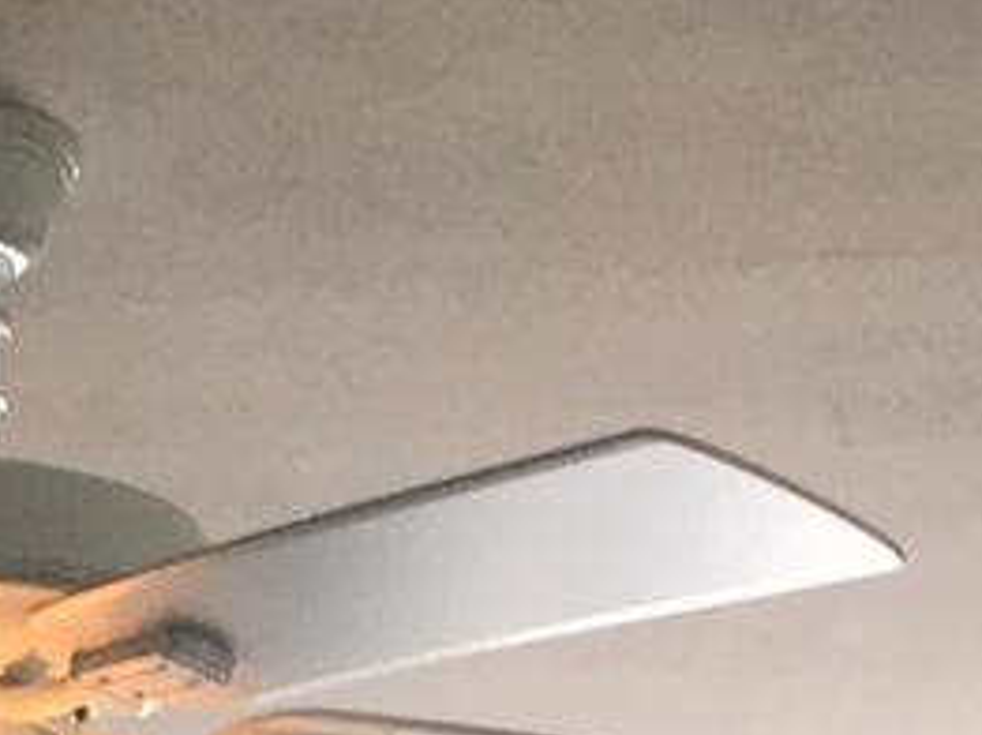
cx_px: 1162
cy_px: 2482
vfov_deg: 5.9
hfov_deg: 8.6
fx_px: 6434
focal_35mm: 227
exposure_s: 1/60
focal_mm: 4.15
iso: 32
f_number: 2.2
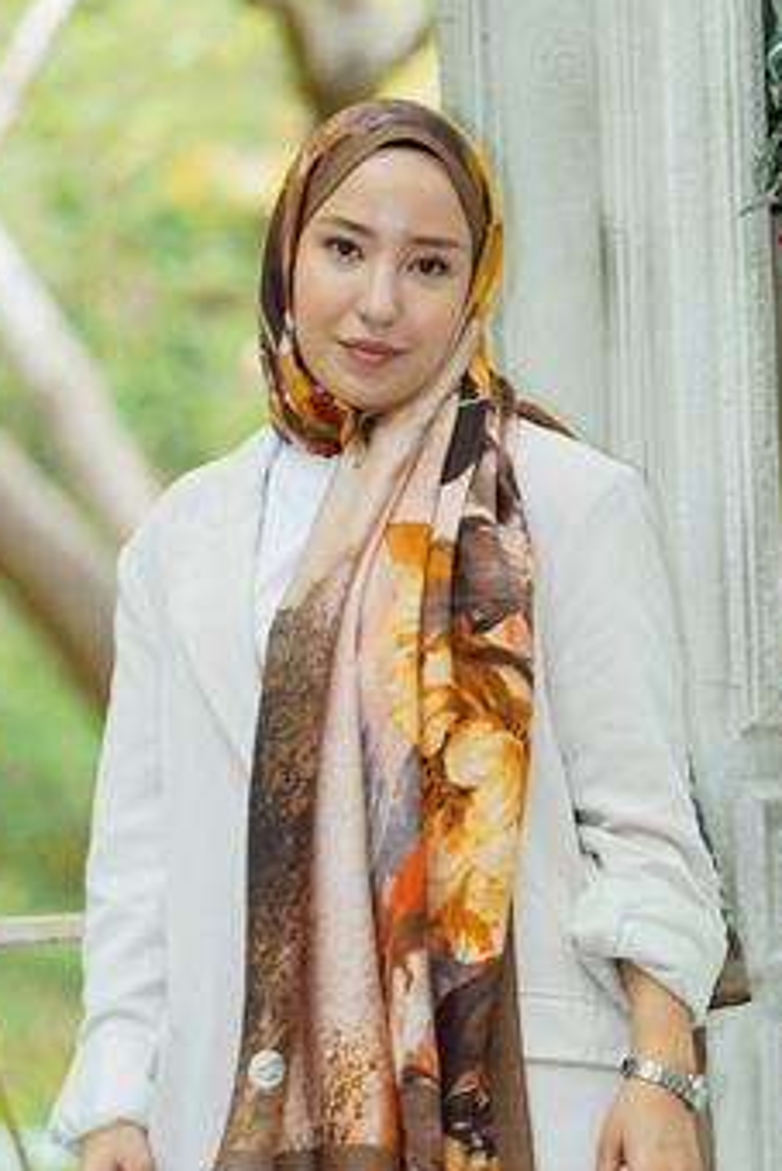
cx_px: 375
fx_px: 4882
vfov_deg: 13.7
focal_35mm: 150
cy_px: 716
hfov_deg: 9.2
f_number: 3.5
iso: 400
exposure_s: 1/100
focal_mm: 110
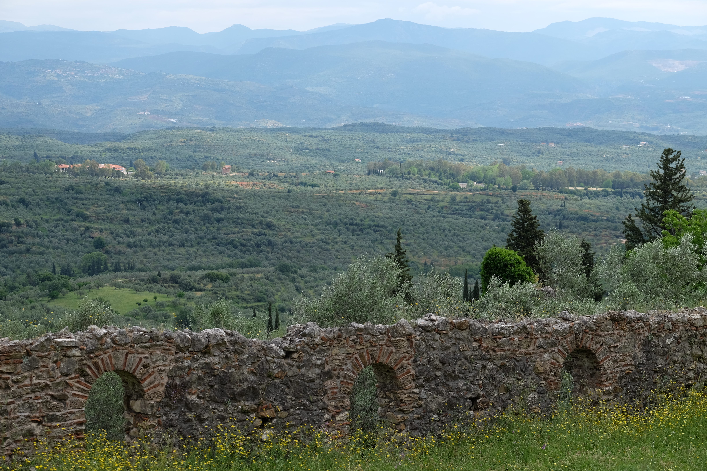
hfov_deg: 27.0
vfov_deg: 18.2
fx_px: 1473
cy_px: 236
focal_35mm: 75
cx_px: 354
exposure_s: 1/350
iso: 200
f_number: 6.4
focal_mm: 50
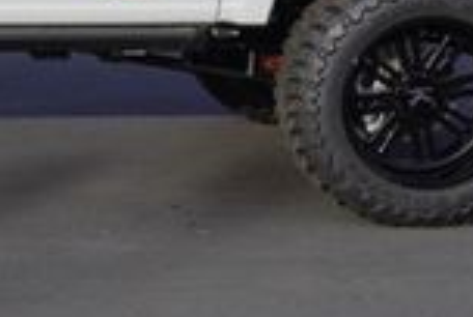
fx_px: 1910
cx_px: -277
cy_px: -25
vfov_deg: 9.4
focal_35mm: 145
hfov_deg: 13.2
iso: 100
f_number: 9
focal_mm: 23
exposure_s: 1/125
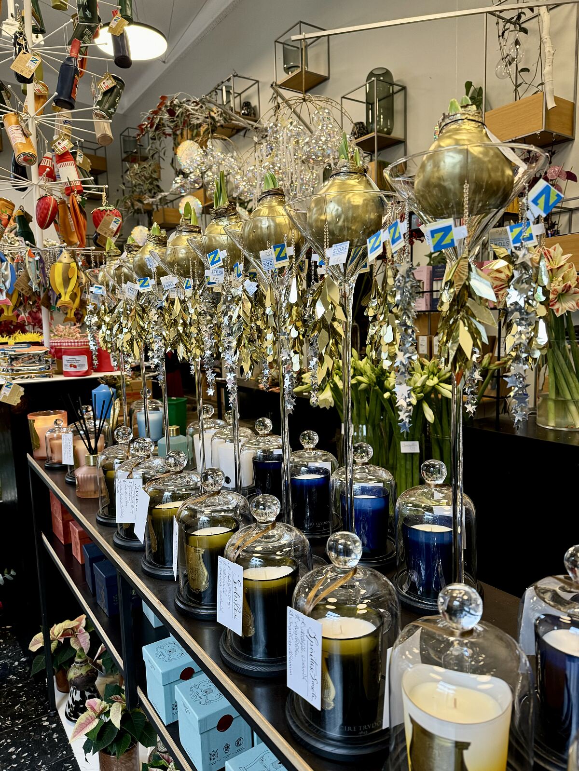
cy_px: 386
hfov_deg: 56.8
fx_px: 535
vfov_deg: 71.6
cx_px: 290
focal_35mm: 24
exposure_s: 1/100
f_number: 1.78
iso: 160
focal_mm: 6.76
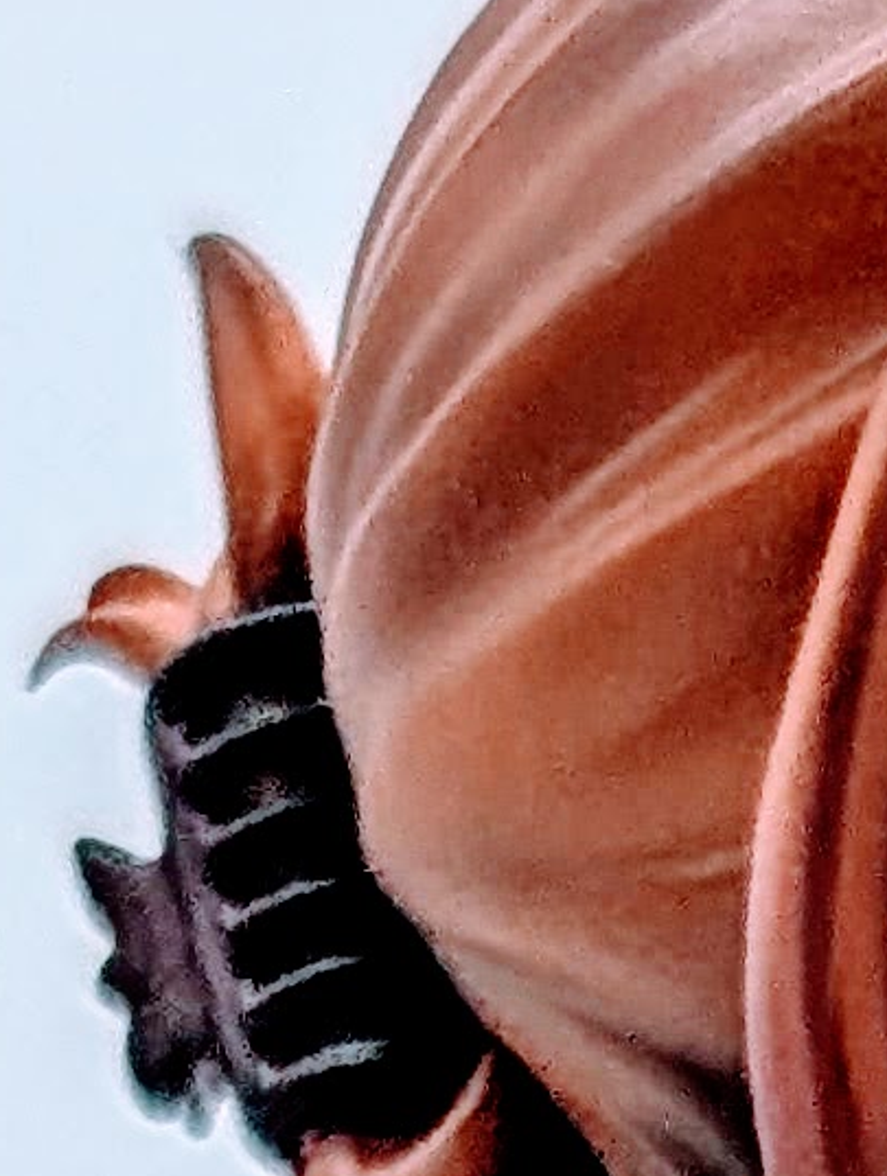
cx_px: 1233
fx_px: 12664
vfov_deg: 5.0
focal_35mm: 372
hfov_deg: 4.0
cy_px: 3749
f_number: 1.68
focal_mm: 6.9
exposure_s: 1/130
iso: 50
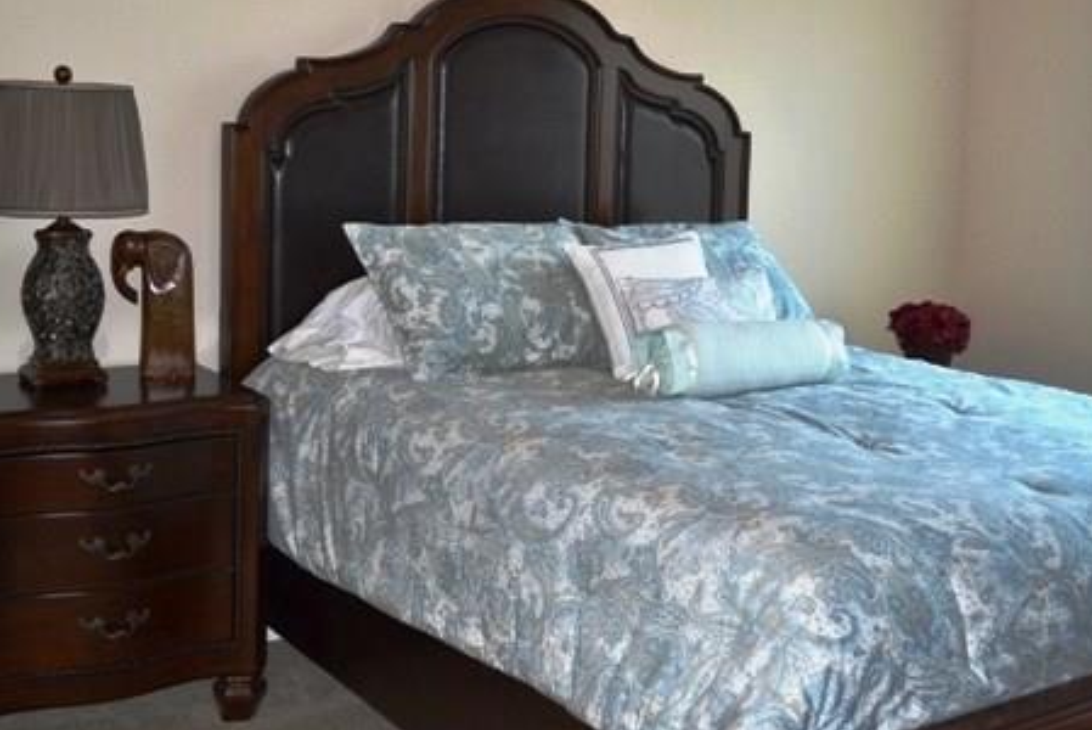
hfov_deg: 41.9
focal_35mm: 47
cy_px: 281
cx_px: 581
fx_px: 1427
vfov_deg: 28.6
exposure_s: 1/60
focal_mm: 22
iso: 200
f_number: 4
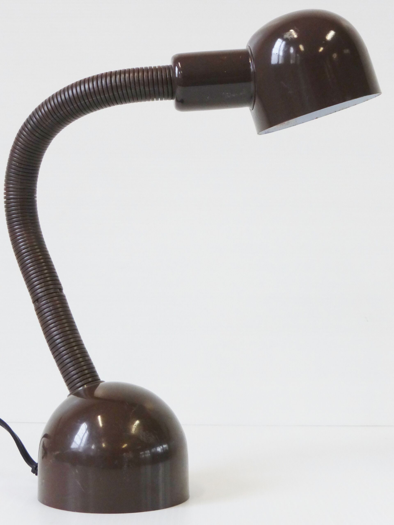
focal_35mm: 65
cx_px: 197
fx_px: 986
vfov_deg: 29.8
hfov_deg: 22.6
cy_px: 262
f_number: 4.8
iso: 400
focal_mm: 11
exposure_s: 1/60
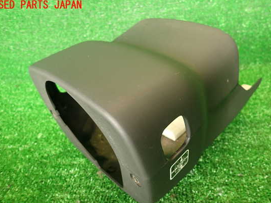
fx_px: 219
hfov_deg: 63.4
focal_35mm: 28
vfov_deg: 49.7
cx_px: 142
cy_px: 113
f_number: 2
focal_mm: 4.5
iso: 200
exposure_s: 1/30
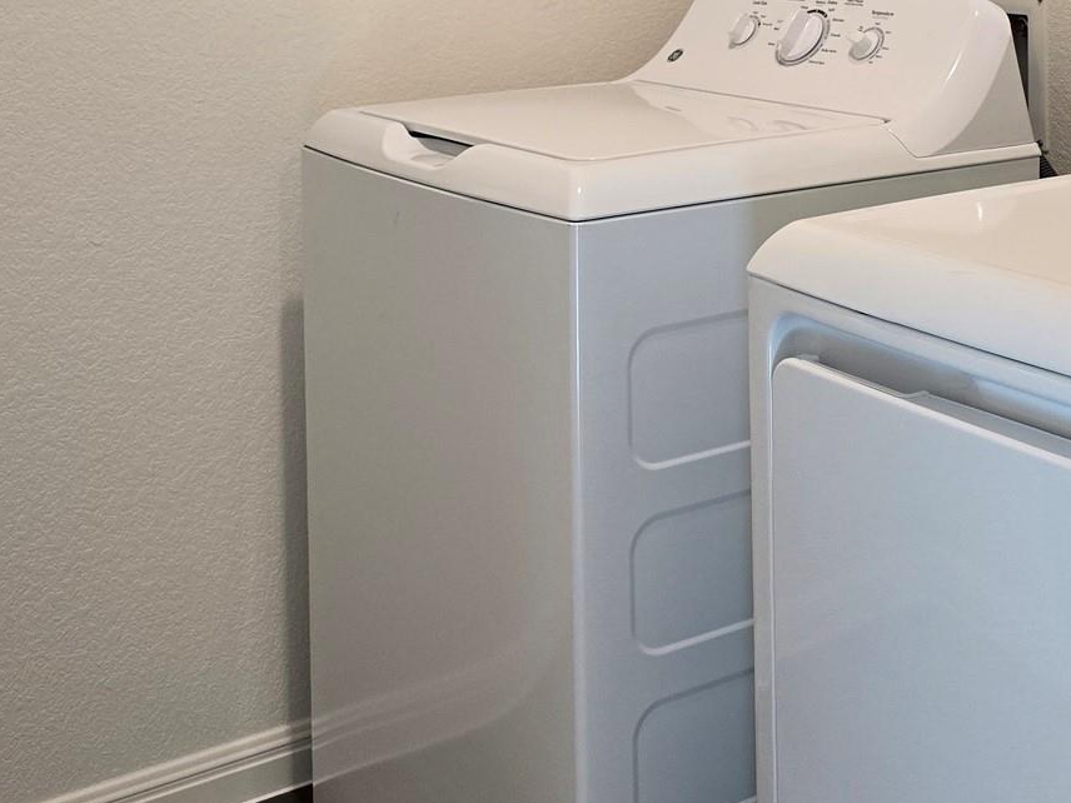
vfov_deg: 25.0
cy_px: -40
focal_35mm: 55
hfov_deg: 34.6
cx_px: 717
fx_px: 1702
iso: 200
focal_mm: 6.3
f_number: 1.7
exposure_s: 1/120
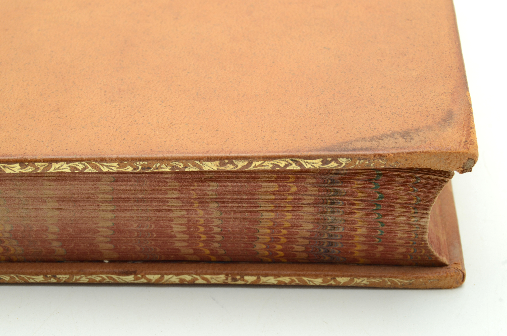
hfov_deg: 24.7
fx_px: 1159
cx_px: 254
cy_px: 168
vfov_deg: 16.5
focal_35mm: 82
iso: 200
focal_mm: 55
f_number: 13
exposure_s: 1/125
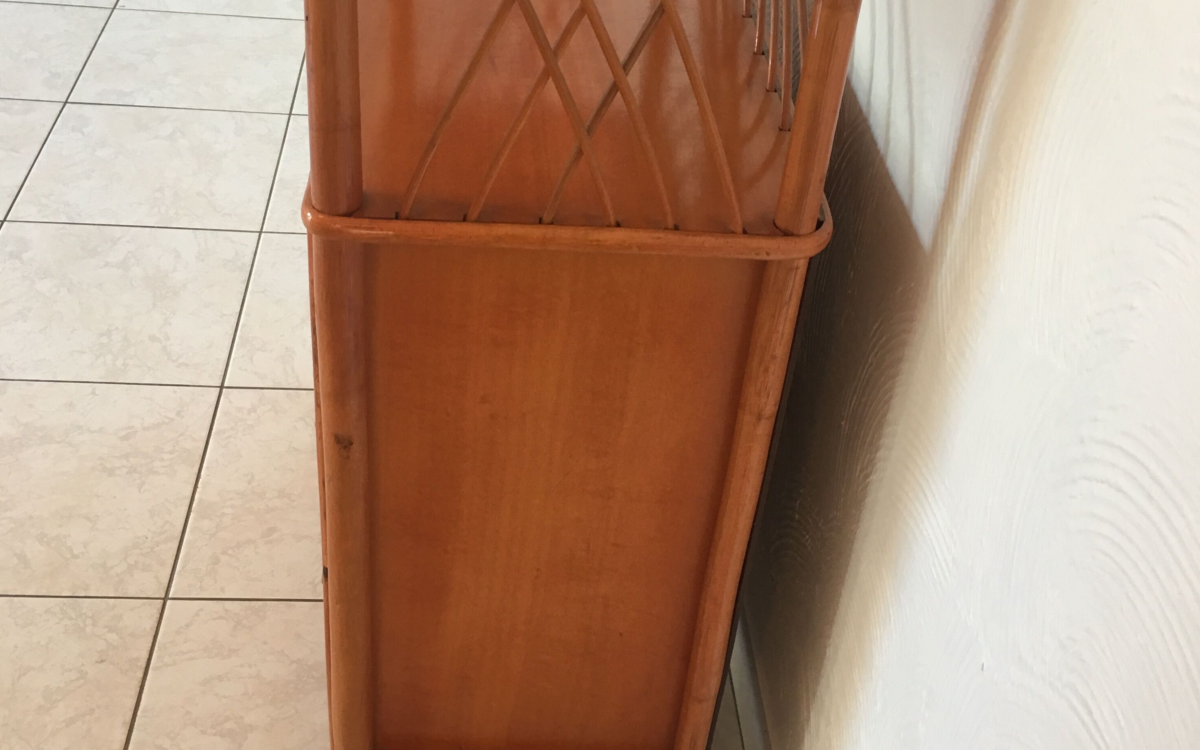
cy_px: 352
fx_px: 1373
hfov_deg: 47.2
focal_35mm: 42
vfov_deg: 30.5
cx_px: 602
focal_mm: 4.15
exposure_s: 1/33
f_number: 2.2
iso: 100
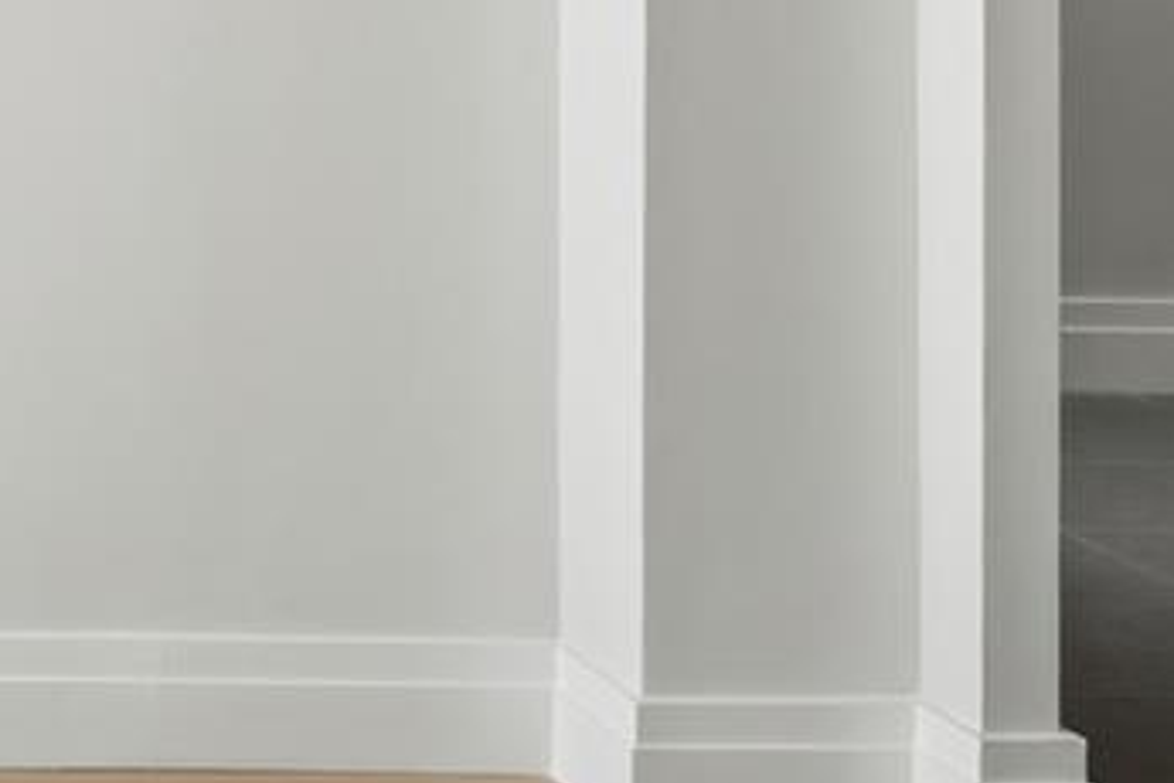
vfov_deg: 15.6
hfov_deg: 17.6
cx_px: -1147
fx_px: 2707
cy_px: -249
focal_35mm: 83
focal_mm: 14
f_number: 11
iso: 200
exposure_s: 1/50
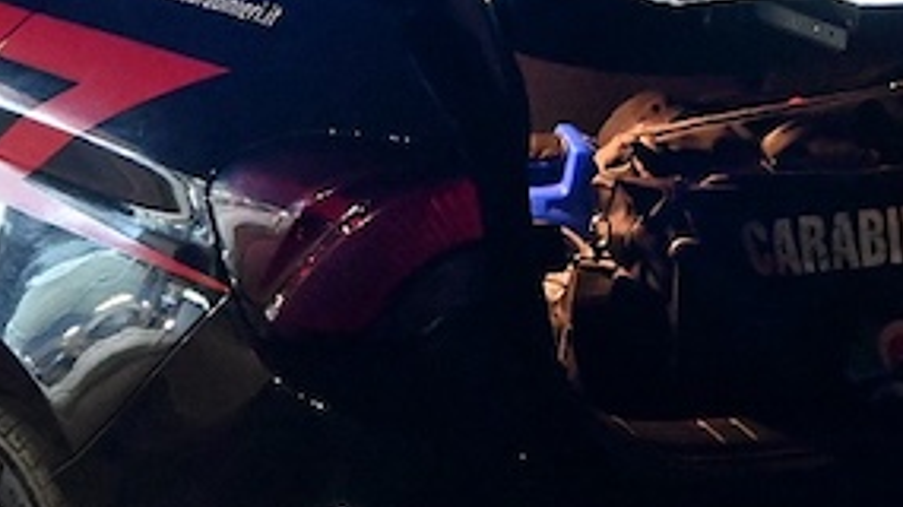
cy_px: 6
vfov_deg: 8.3
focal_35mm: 145
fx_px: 3481
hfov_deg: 14.8
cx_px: 554
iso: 12800
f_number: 4
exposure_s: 1/15
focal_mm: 33
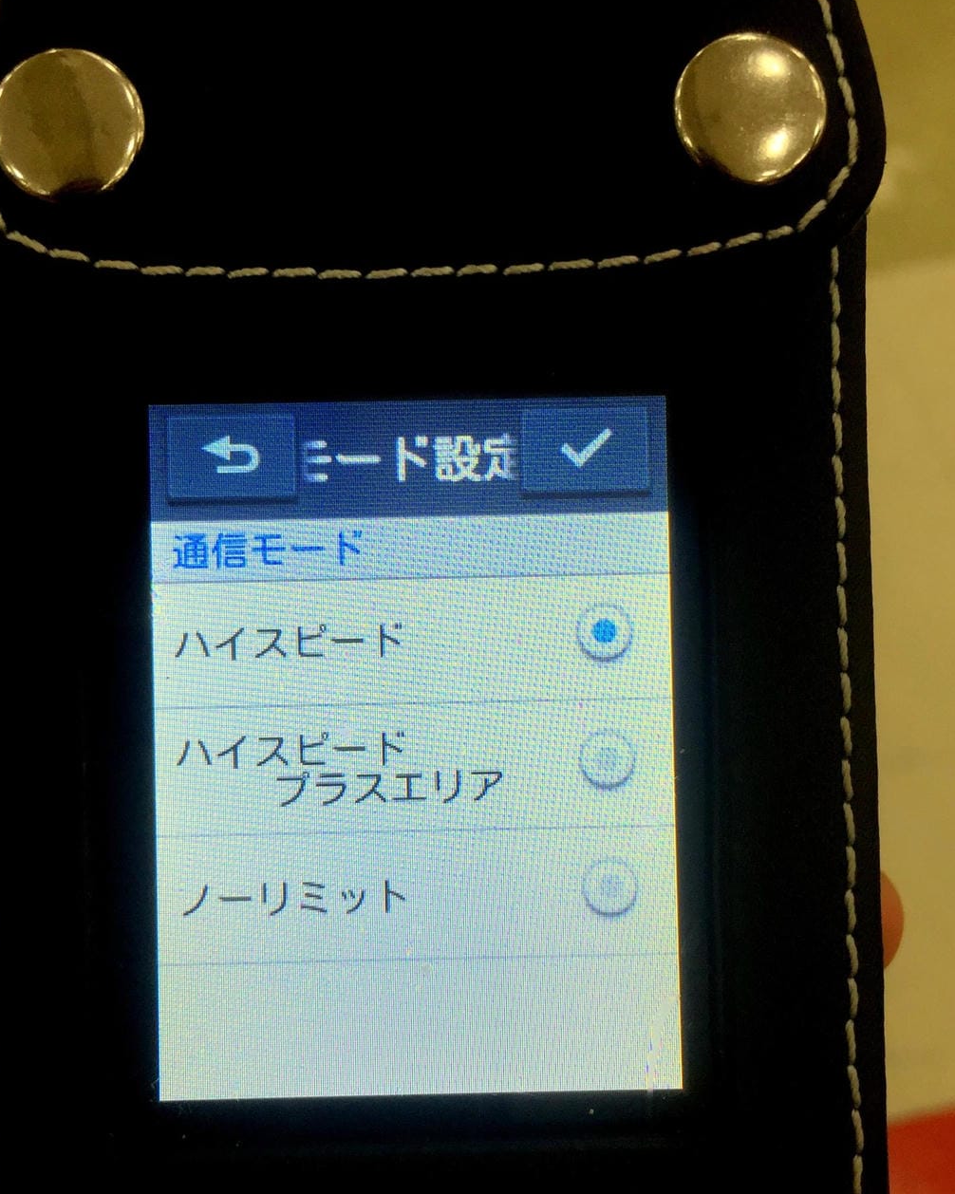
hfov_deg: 41.1
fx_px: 1272
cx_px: 418
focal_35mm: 36
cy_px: 685
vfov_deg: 50.1
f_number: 2.2
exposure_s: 1/60
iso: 40
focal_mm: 4.15
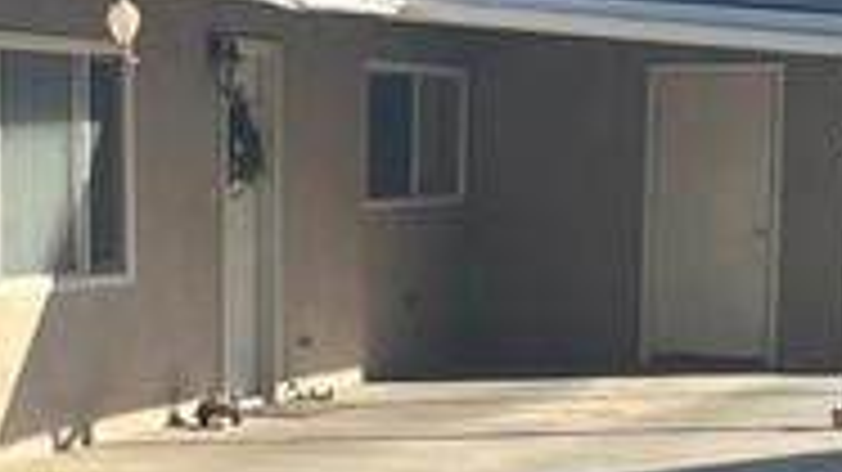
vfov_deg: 7.6
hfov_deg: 13.8
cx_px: 140
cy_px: 769
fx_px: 3459
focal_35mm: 155
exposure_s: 1/2101
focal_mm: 5.1
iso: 50
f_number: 1.6
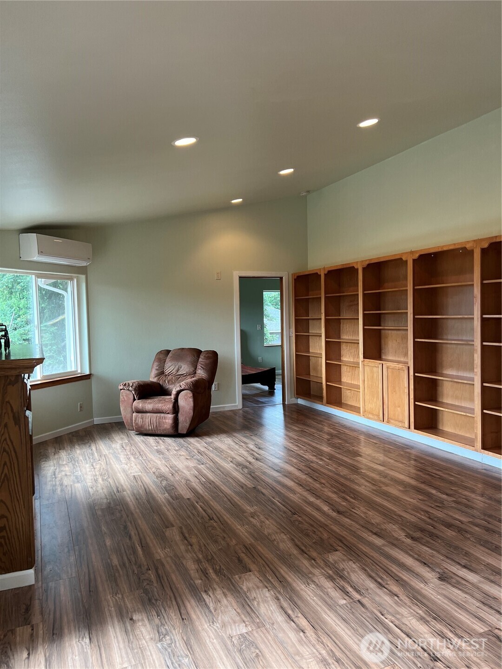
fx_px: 503
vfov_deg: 67.3
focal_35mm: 26
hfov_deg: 53.1
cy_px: 334
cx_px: 251
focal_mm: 5.7
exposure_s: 1/60
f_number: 1.5
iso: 80
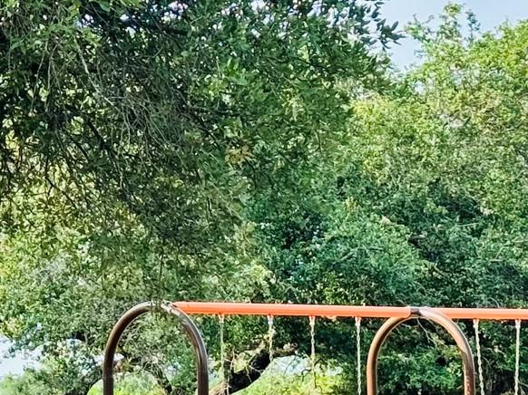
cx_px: -203
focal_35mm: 169
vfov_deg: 8.8
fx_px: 2577
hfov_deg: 11.3
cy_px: 216
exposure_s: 1/913
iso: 64
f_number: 1.78
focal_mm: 6.76
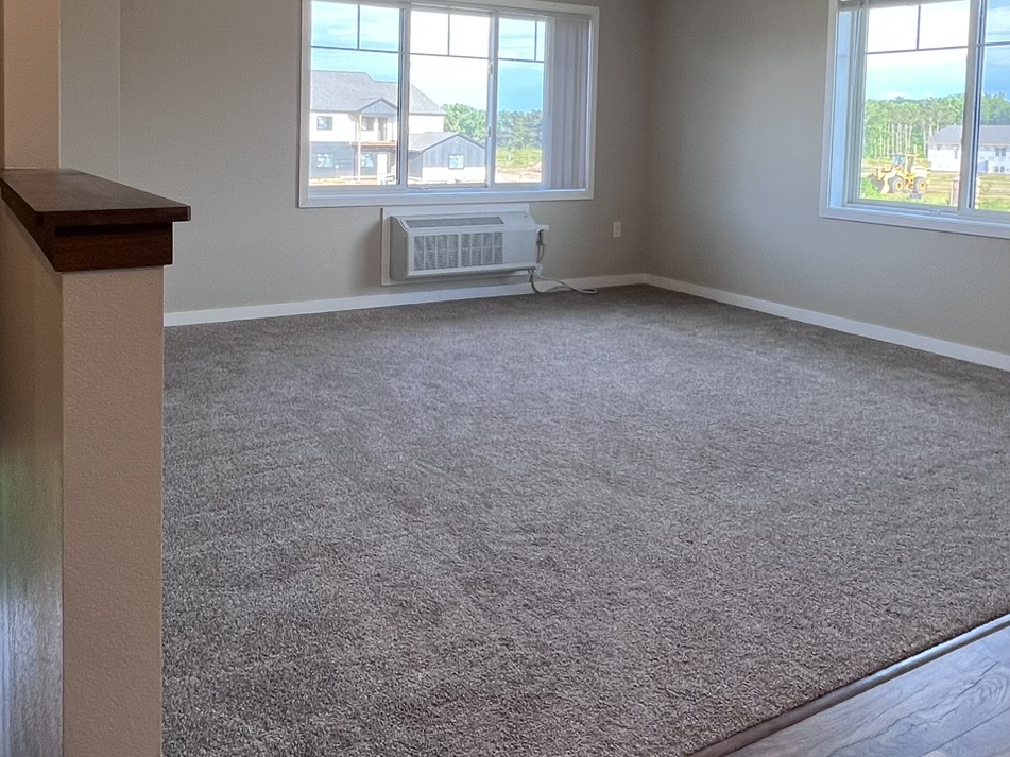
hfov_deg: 63.1
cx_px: 430
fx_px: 817
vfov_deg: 47.6
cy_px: 175
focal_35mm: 28
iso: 80
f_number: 1.8
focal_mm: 1.57
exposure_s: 1/120
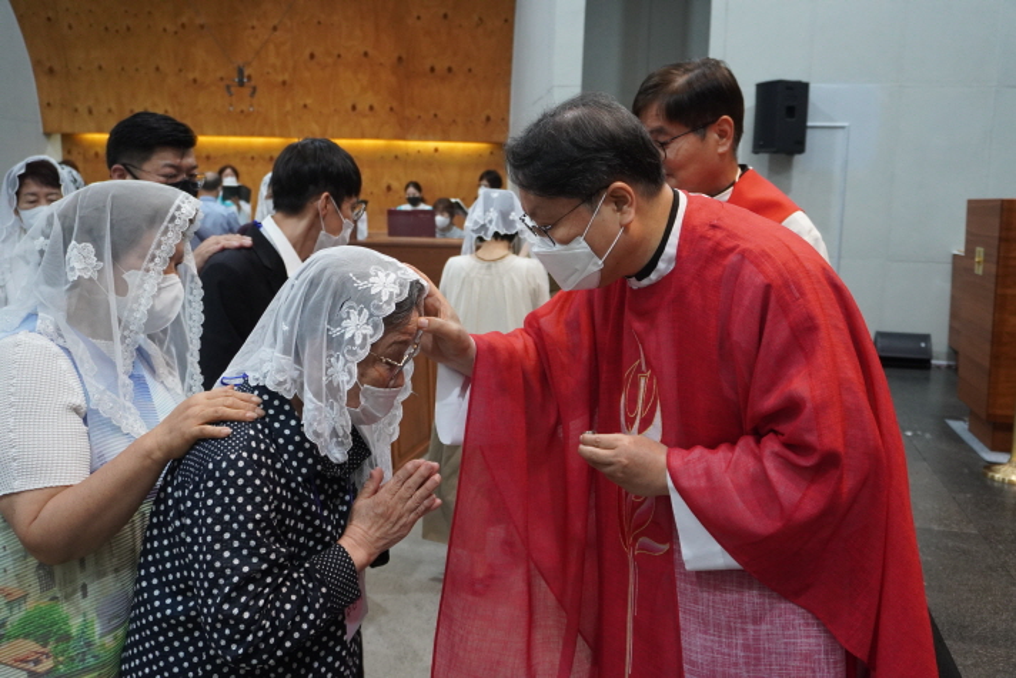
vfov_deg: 41.7
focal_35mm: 32
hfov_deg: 59.5
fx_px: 889
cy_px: 339
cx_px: 508
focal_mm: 21
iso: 1600
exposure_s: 1/160
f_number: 4
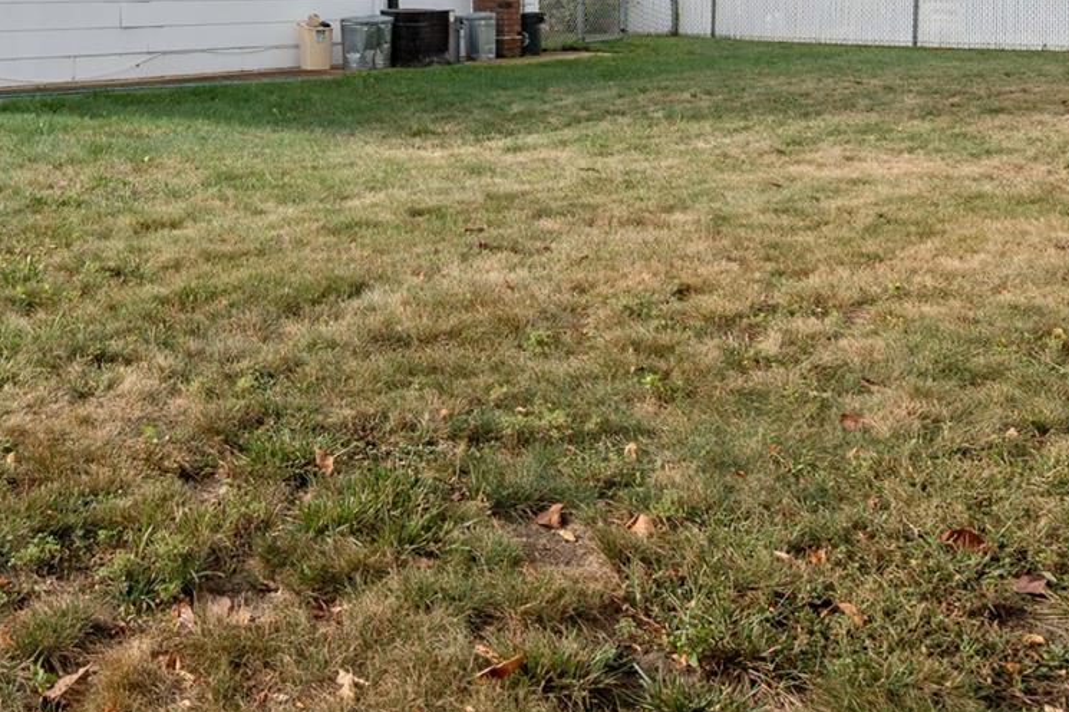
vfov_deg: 27.7
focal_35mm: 44
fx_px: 1306
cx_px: 195
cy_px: -81
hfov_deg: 42.3
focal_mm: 16
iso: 100
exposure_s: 1/50
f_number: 8
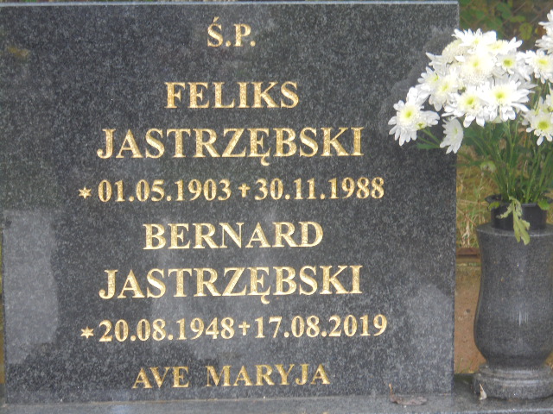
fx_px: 1709
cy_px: 207
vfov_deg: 13.8
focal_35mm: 107
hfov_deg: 18.4
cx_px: 276
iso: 100
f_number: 5.1
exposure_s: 1/30
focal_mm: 19.2
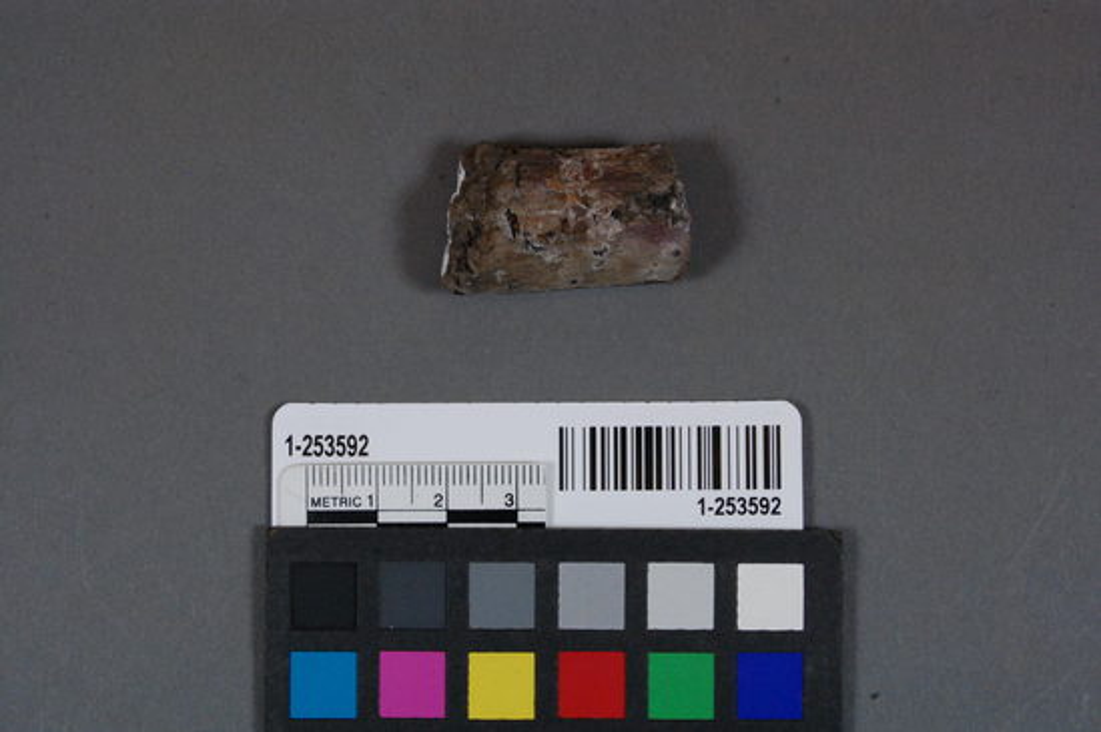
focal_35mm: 82
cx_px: 550
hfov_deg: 24.6
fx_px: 2521
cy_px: 366
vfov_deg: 16.5
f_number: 16
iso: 1600
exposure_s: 1/80
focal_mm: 55
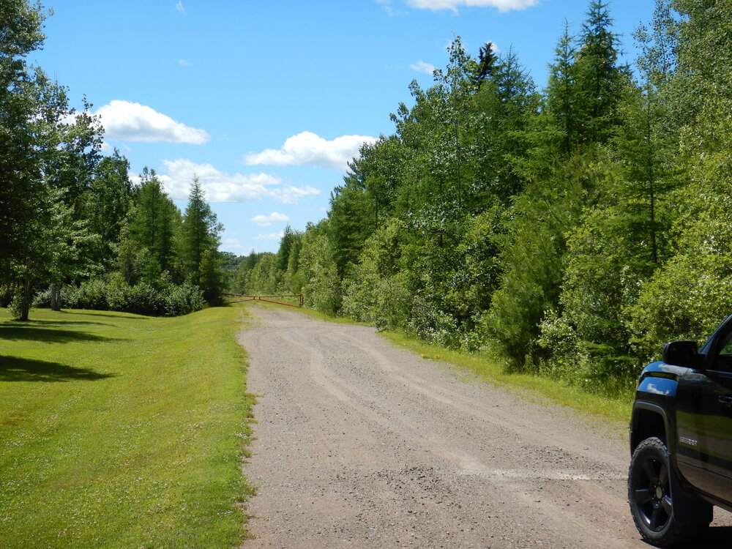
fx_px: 1417
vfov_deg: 21.9
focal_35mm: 67
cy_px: 274
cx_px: 366
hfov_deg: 29.0
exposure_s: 1/800
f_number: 4.5
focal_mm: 12
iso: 125
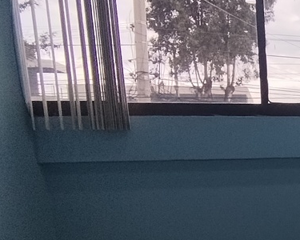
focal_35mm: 50
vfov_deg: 29.1
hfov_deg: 29.9
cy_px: 215
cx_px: 389
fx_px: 444
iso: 100
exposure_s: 1/109
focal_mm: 1.42
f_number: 2.2
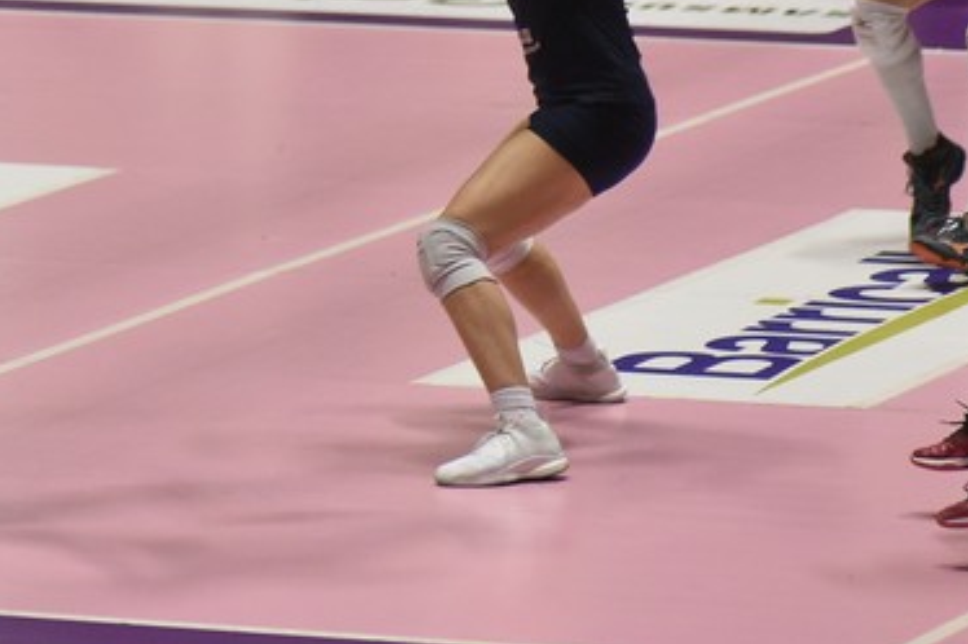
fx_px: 10912
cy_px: -318
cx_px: -167
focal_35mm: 406
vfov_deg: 3.4
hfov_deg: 5.1
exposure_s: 1/800
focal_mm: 135
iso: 3200
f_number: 4
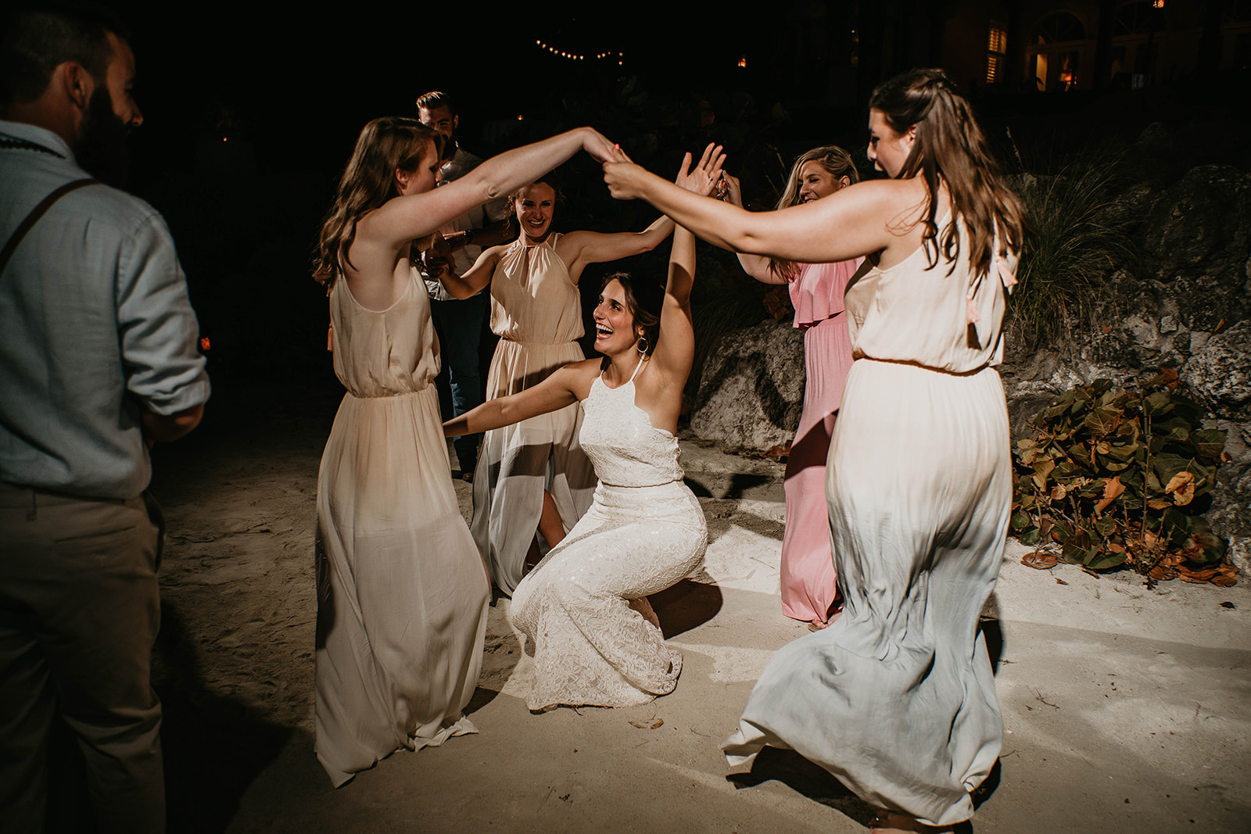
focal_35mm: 28
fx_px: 973
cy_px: 417
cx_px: 626
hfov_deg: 65.5
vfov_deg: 46.4
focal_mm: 28
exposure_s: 1/250
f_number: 2.8
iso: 640
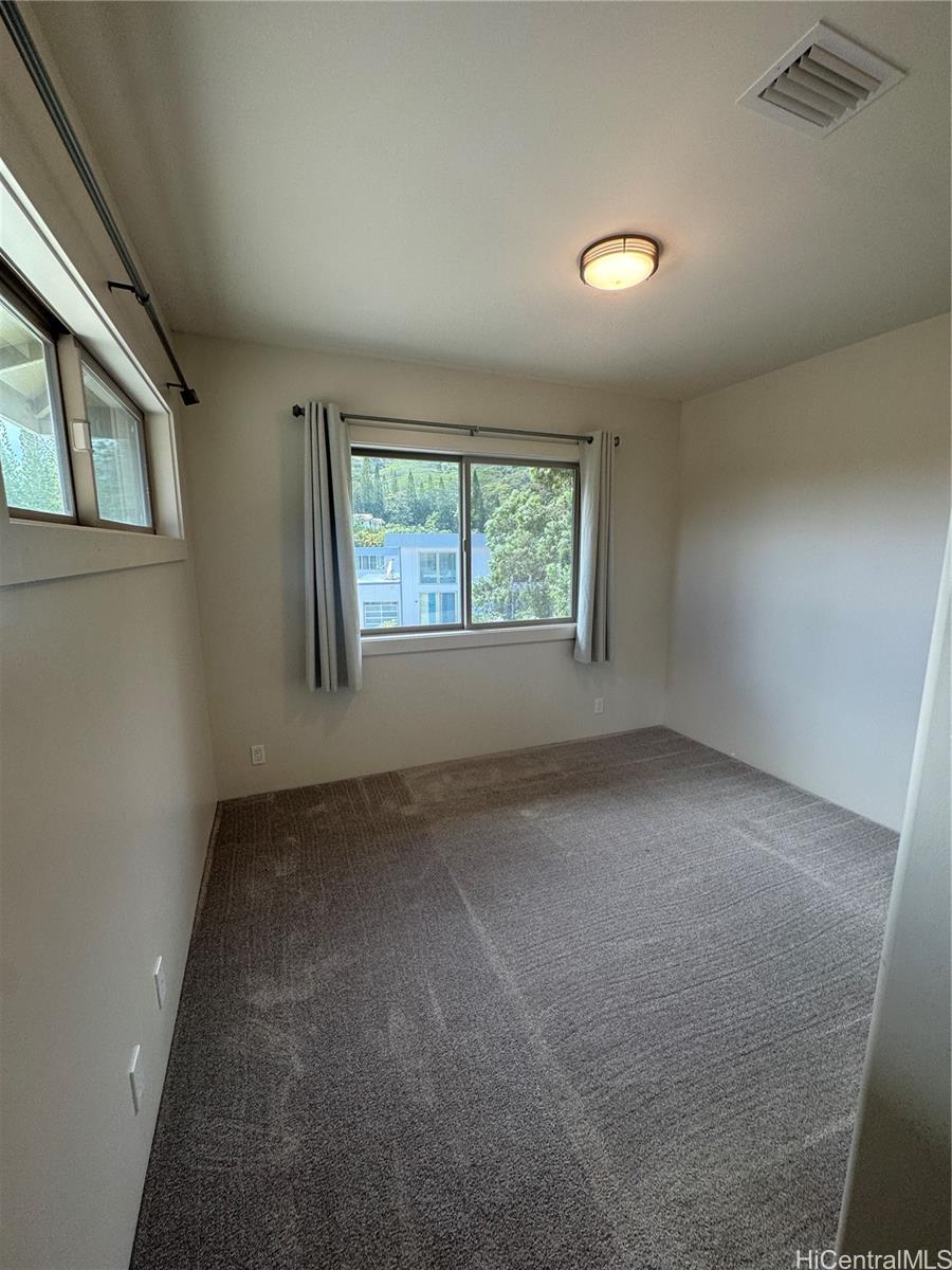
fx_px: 513
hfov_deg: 85.7
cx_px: 476
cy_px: 635
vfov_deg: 102.1
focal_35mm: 14
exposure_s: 1/120
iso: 100
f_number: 2.2
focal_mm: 2.22
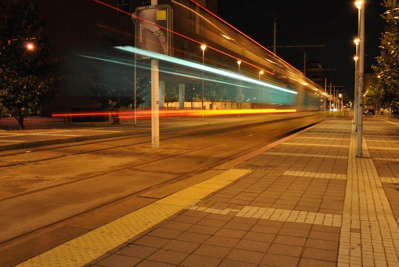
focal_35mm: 39
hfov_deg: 49.5
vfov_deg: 34.3
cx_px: 183
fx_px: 433
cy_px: 129
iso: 100
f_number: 8
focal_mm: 24
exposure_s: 4
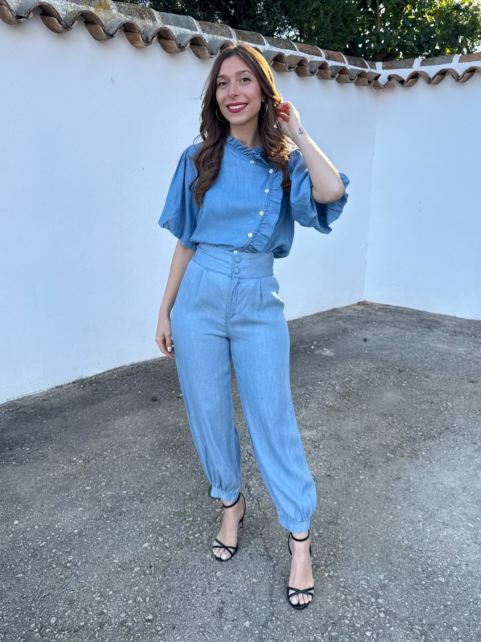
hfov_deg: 56.8
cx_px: 240
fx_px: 445
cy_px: 321
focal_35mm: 24
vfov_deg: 71.6
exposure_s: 1/612
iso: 80
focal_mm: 6.76
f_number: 1.78
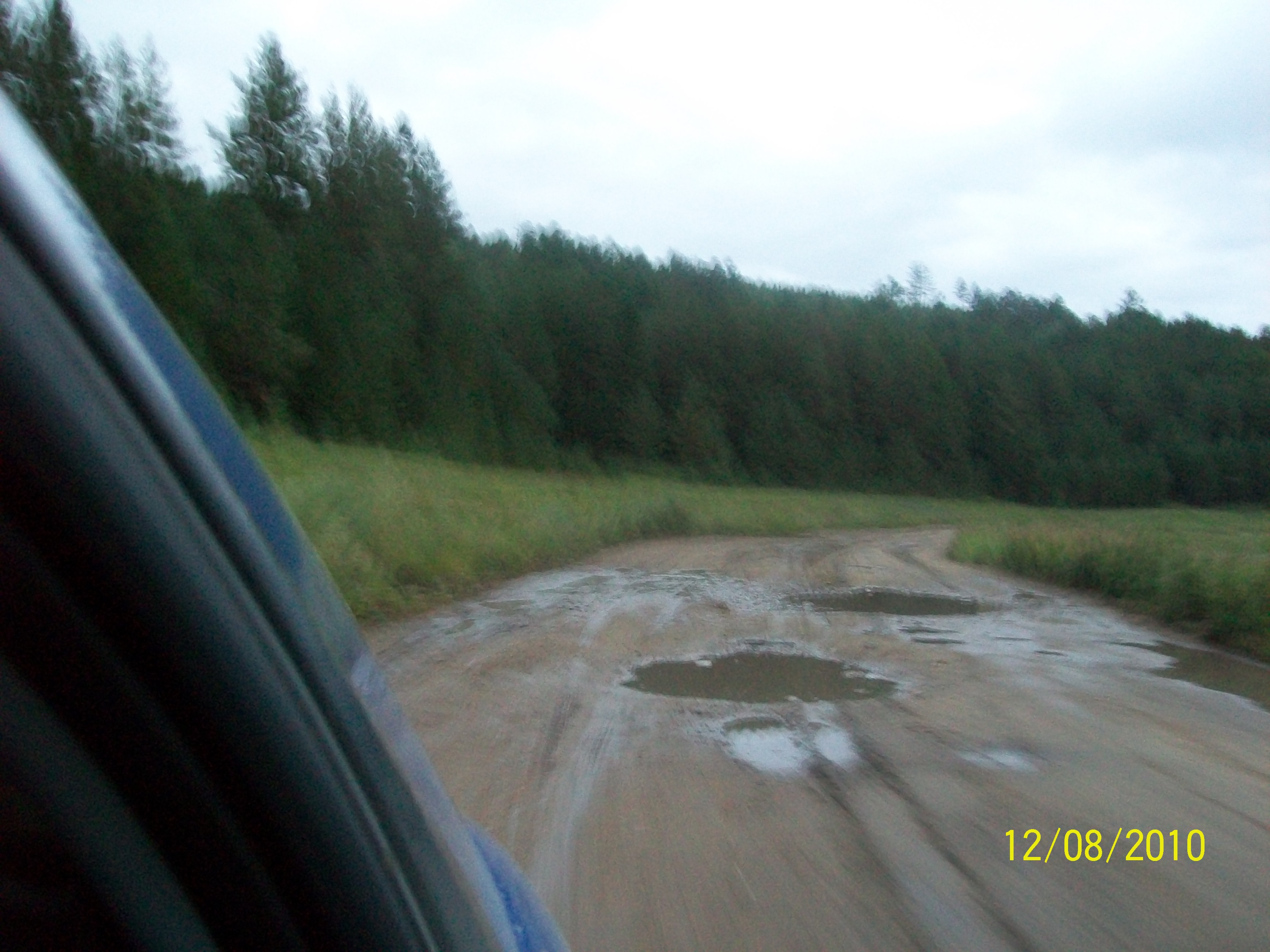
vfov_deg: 39.7
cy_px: 476
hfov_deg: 51.4
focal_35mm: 36
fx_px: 1321
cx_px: 635
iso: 200
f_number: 2.7
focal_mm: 6
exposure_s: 1/8
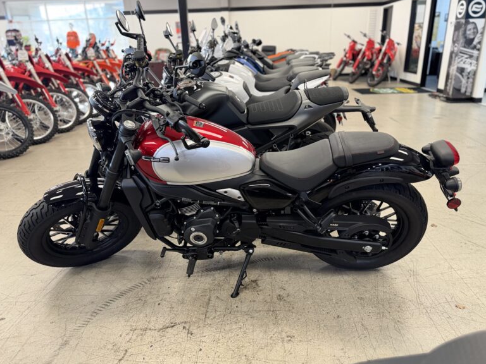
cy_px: 180
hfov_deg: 69.4
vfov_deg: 54.9
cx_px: 247
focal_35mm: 25
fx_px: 351
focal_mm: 6.76
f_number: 1.78
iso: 250
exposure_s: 1/60
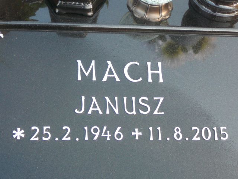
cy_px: 90
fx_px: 447
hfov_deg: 29.8
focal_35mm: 65
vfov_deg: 22.6
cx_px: 119
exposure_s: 1/50
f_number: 3.6
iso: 100
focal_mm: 9.7
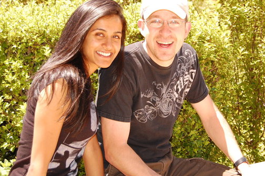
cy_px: 82
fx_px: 588
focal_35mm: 80
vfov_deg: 17.0
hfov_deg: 25.3
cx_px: 156
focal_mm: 42
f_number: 5.3
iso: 400
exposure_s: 1/400
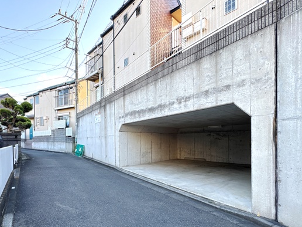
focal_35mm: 19
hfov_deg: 83.6
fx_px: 166
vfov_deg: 67.6
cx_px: 121
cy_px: 143
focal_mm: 2.22
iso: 40
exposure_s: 1/176
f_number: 2.2
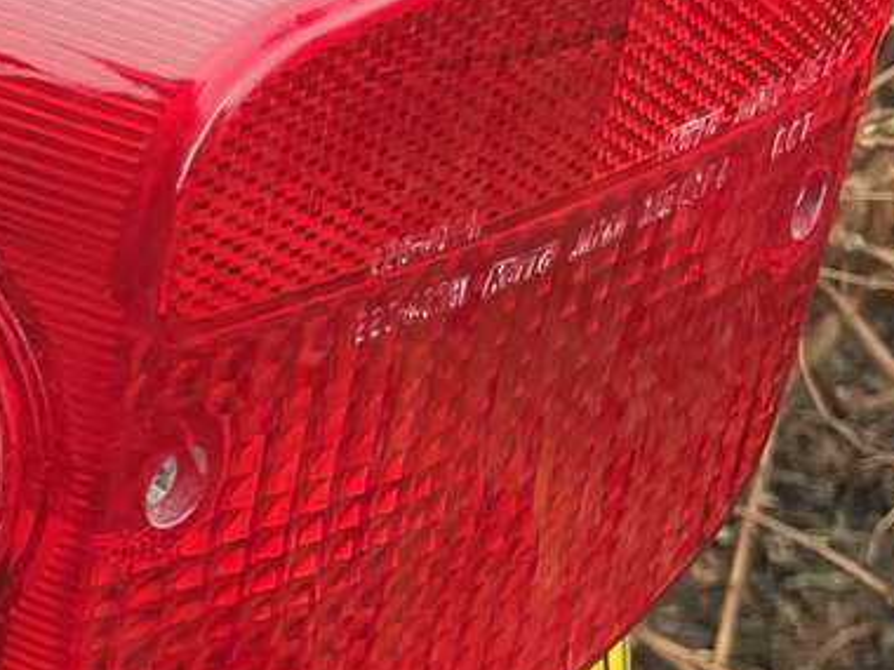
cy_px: 844
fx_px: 3538
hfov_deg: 12.4
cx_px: -1009
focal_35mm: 137
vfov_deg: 10.6
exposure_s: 1/121
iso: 50
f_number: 1.6
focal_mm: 4.2
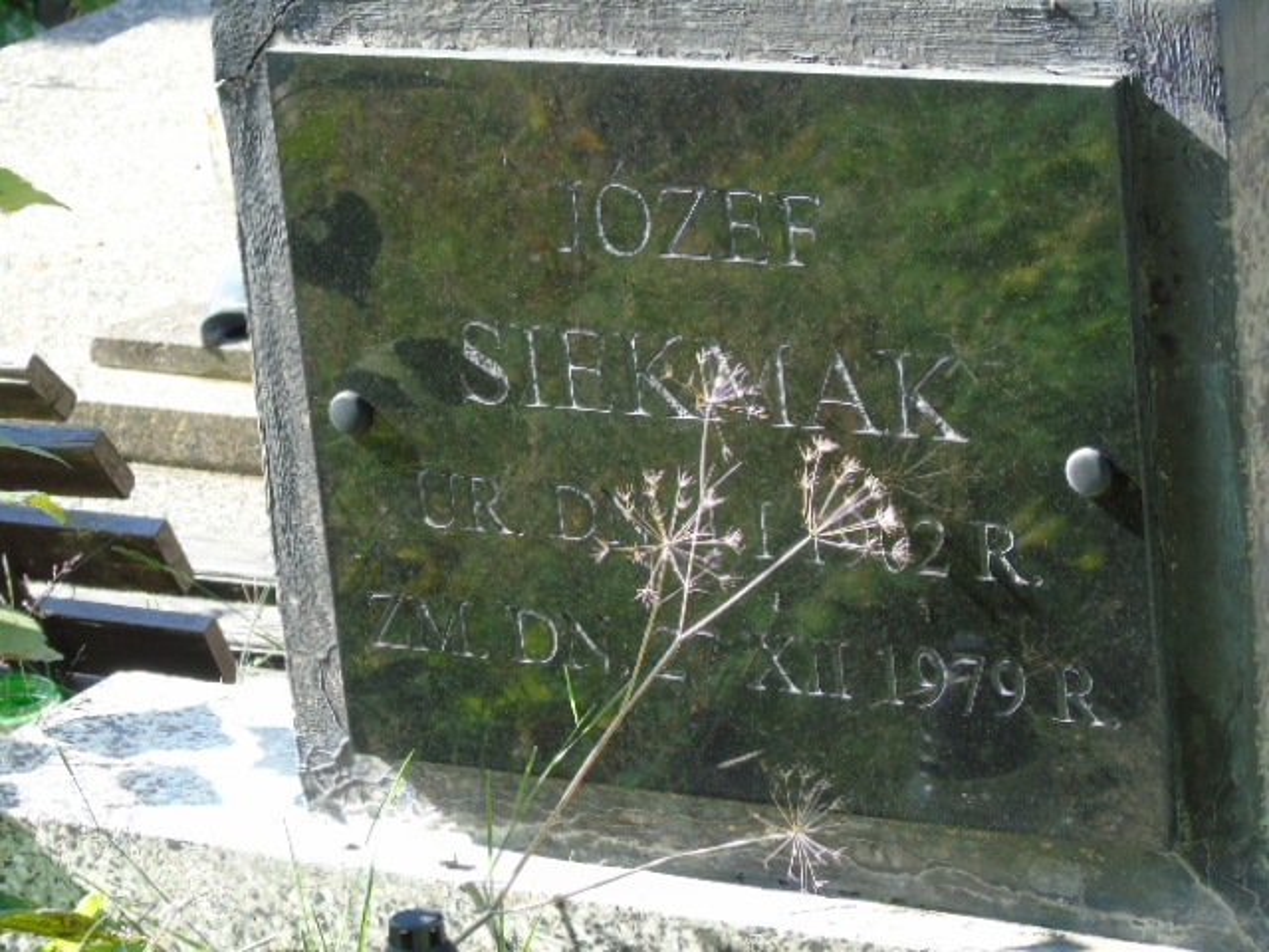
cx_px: 634
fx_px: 5206
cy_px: 476
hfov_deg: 13.9
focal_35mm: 142
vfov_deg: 10.4
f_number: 4.7
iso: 160
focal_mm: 25
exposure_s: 1/125
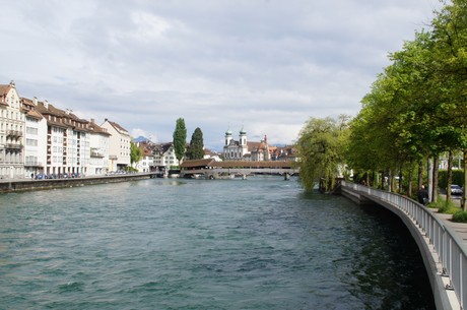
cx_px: 234
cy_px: 155
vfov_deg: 31.8
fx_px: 544
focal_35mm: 42
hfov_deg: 46.5
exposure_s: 1/125
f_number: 13
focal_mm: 28
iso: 100
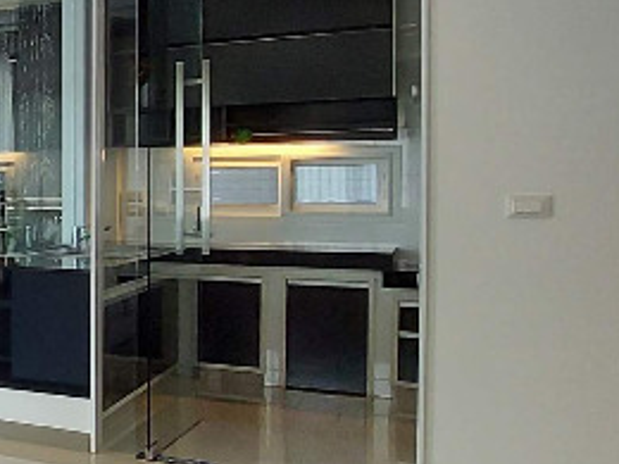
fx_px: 894
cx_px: -409
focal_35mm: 50
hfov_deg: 24.4
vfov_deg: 29.1
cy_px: 200
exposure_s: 1/50
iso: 100
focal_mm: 1.74
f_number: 2.2
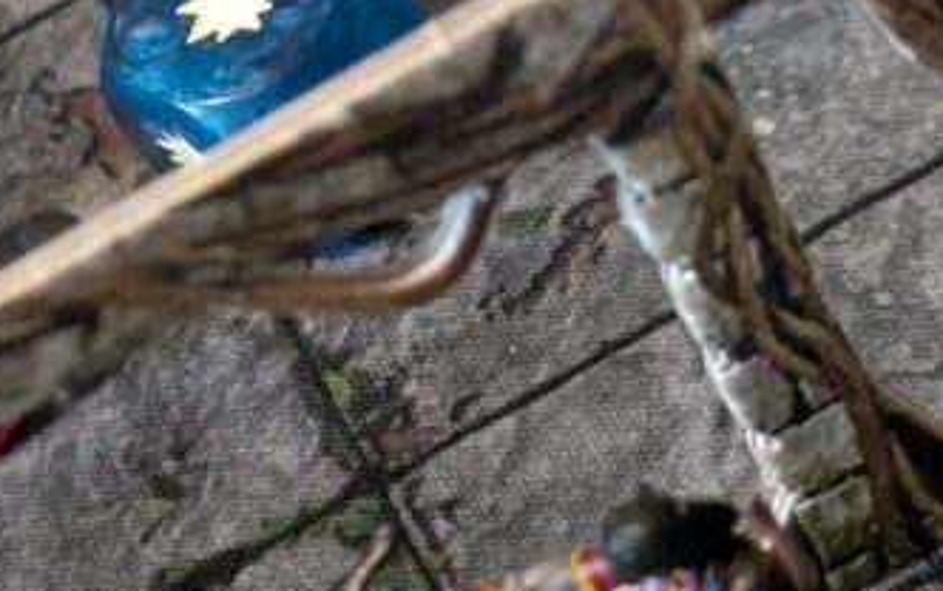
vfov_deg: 8.4
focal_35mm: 157
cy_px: 342
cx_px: -20
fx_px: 4038
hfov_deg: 13.1
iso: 1277
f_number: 1.85
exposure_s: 1/42.5
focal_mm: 6.81
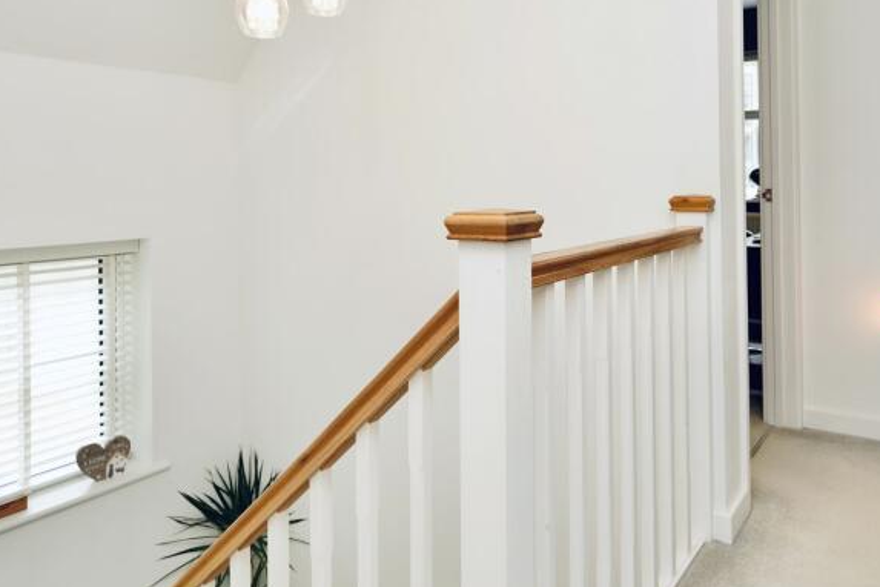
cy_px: 197
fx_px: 611
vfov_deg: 50.4
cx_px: 484
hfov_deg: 71.3
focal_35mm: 25
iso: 200
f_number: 4
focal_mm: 14
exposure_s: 1/60
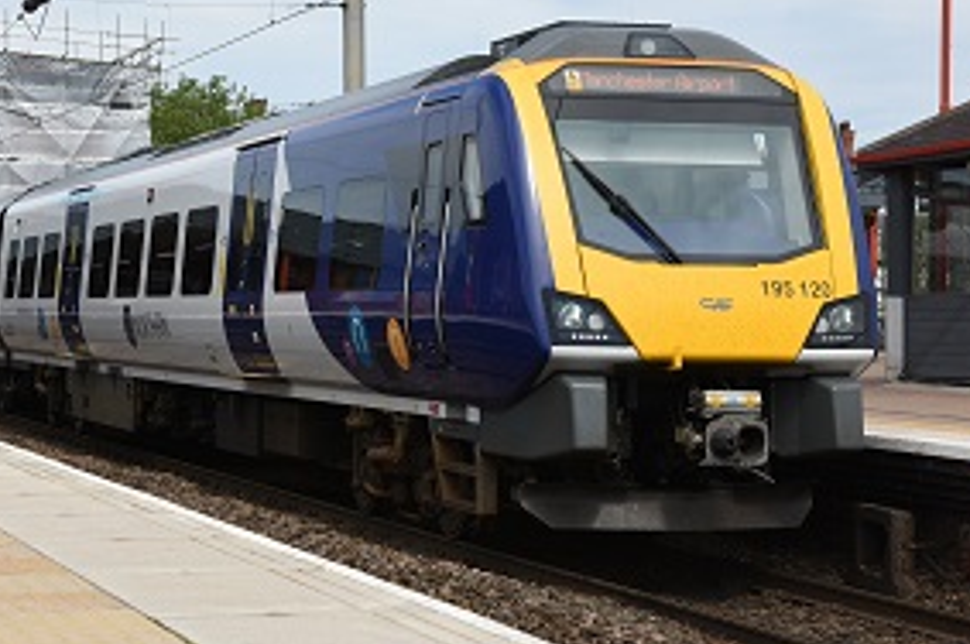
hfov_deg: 22.1
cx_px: 336
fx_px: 2476
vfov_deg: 14.8
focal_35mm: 92
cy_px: 226
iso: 250
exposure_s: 1/640
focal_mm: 65
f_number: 8
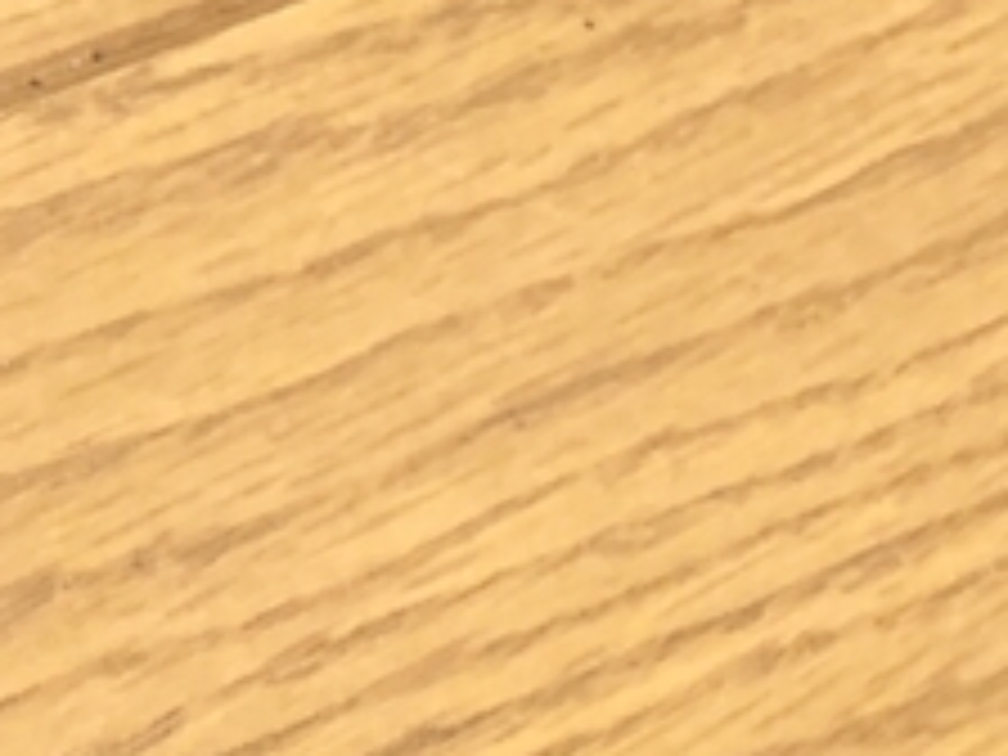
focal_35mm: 139
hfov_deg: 13.0
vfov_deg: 9.8
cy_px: -850
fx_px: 4048
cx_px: -765
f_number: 1.8
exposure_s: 1/25
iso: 320
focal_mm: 4.25
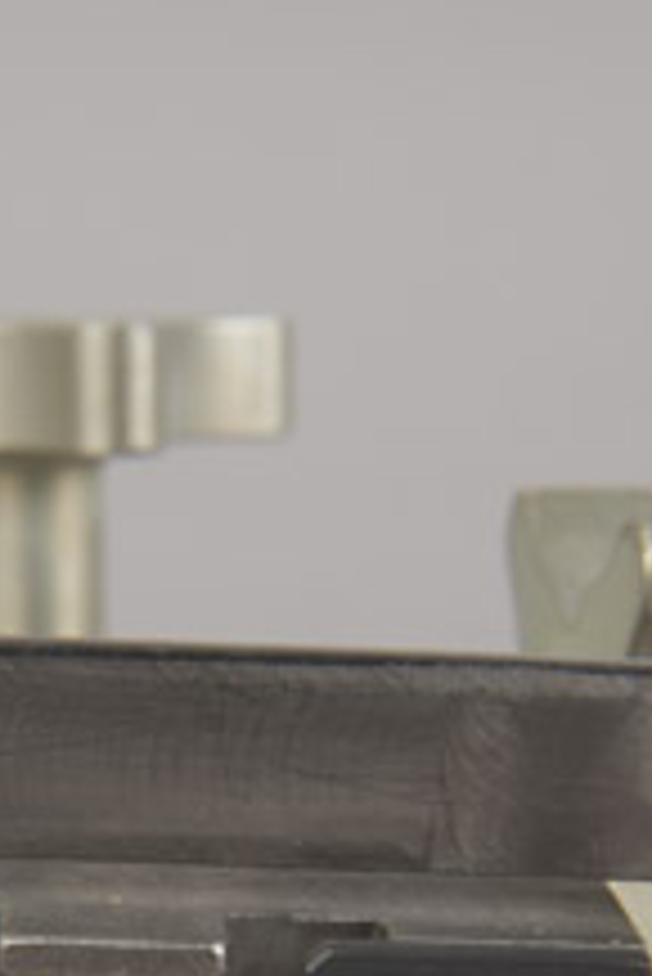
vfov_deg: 16.6
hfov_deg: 11.3
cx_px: 117
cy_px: 940
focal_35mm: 121
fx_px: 3282
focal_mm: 50
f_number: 18
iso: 100
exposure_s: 1/160
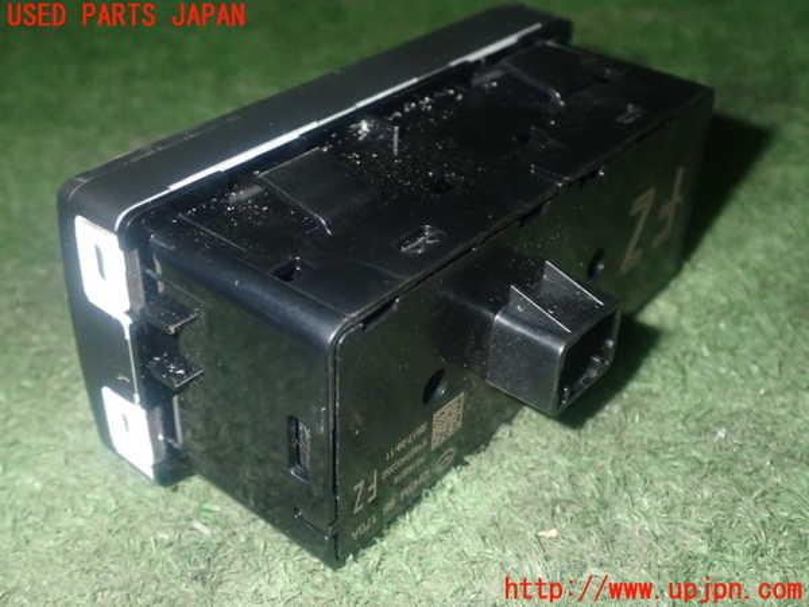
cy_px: 304
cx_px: 404
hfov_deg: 42.9
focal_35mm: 44
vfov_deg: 32.9
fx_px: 1028
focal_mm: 7.84
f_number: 9
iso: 800
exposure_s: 1/40
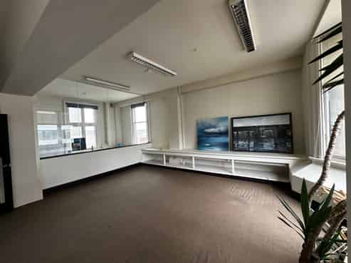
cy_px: 132
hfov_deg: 102.1
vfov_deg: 85.6
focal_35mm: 14
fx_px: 142
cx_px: 176
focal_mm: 2.22
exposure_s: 1/99
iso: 100
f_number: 2.2
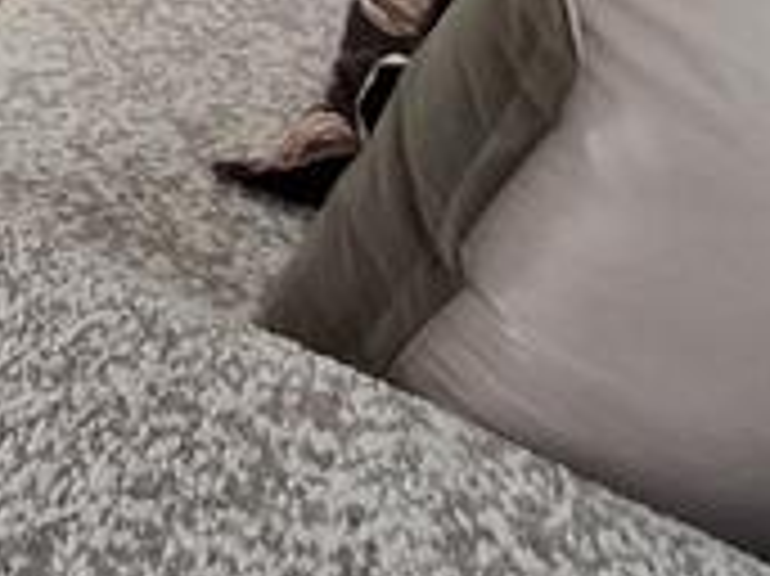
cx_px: -653
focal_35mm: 75
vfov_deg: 15.2
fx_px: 1667
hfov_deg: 19.1
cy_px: -634
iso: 40
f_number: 2.2
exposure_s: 1/50
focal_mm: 1.64
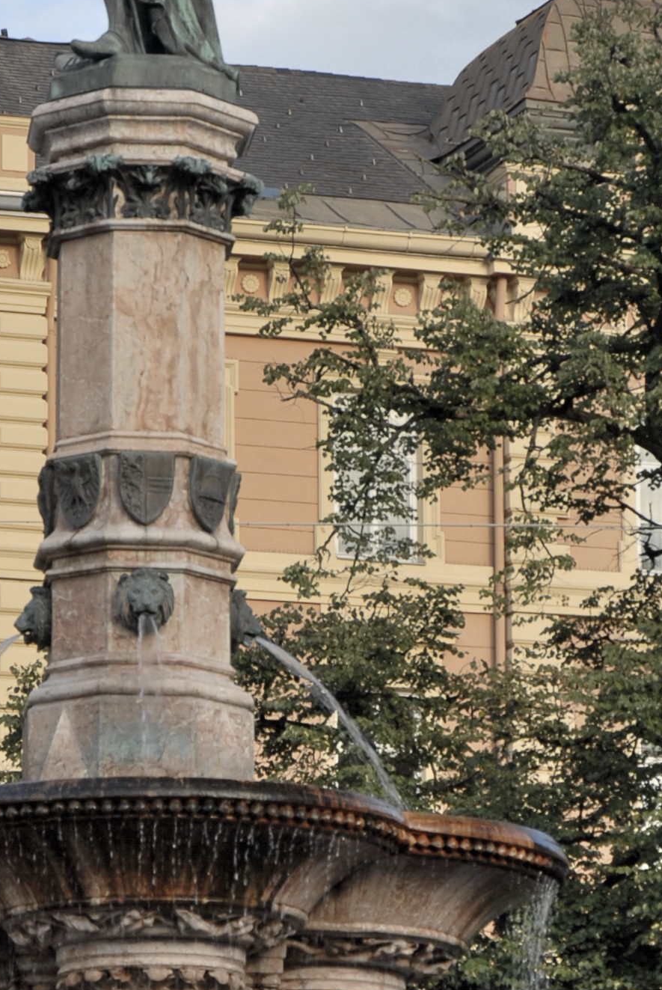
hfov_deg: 6.8
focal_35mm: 202
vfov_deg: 10.1
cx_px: 192
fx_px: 5558
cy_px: 770
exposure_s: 1/60
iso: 100
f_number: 4.5
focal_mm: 46
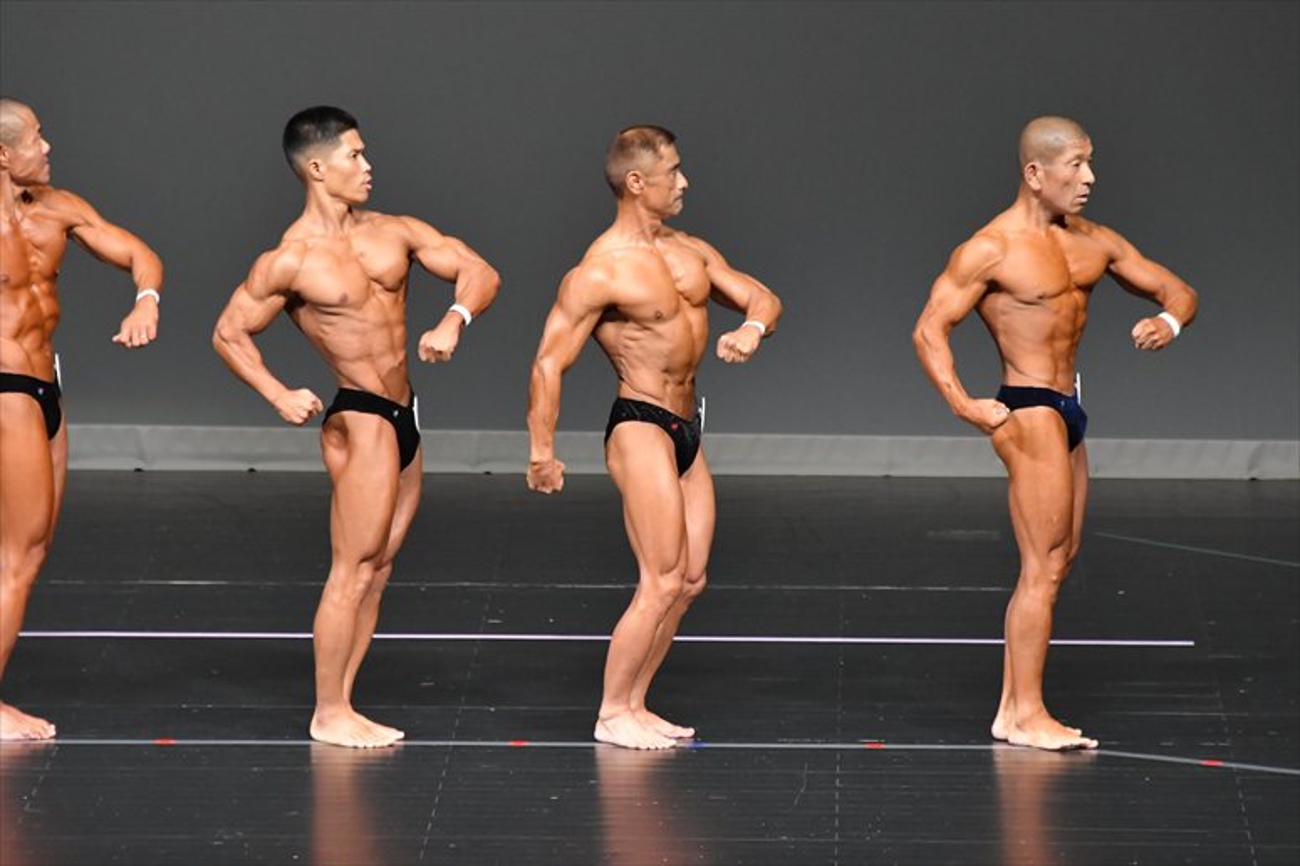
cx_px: 650
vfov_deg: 4.4
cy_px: 433
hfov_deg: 6.5
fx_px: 11370
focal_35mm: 315
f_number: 5.6
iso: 5000
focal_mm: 210
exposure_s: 1/400
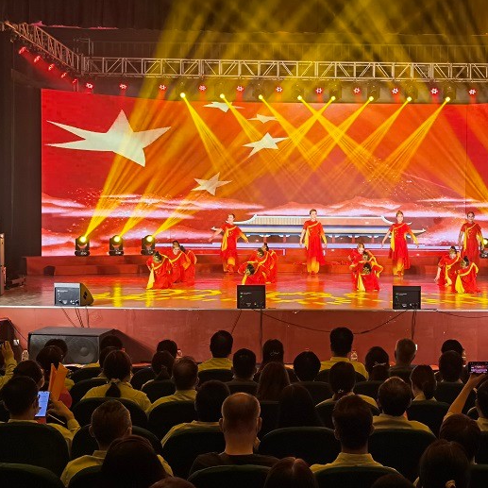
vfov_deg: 31.1
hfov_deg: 30.8
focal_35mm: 55
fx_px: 877
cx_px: 327
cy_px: 245
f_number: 1.9
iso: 160
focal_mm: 6.67
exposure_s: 1/120
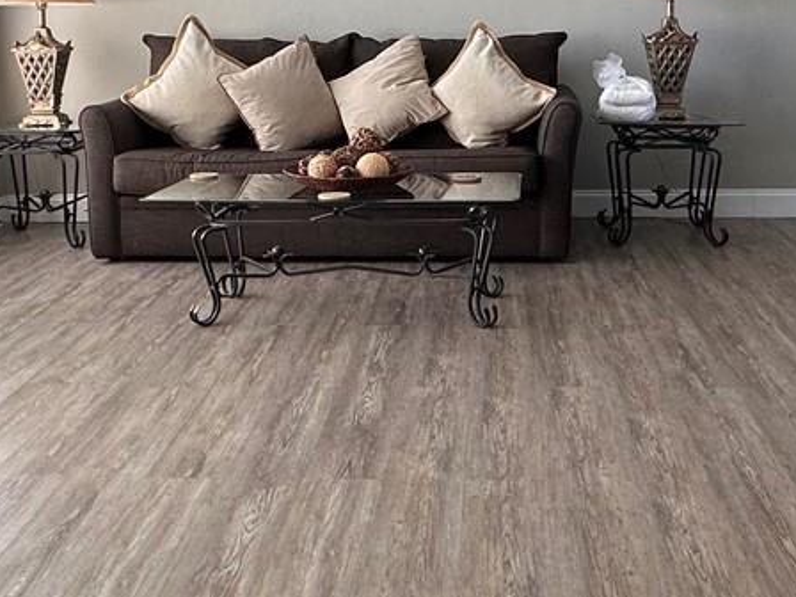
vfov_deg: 28.6
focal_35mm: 50
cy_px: 140
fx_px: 1150
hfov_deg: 38.1
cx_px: 448
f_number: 2.2
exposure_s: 1/99
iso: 80
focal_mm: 2.22
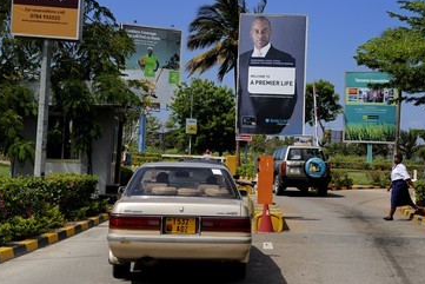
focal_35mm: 64
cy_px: 120
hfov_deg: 31.4
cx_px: 233
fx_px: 756
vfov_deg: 21.2
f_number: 9
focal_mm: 55
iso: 400
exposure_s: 1/800
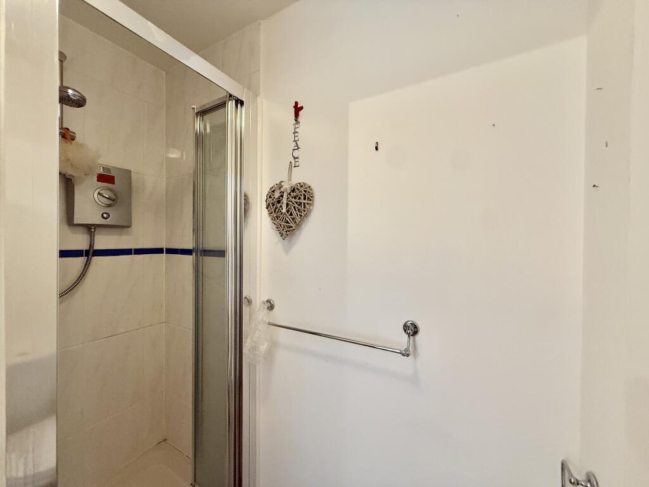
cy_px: 244
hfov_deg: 102.1
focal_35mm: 14
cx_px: 324
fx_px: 262
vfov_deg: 85.7
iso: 500
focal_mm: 2.22
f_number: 2.2
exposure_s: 1/50
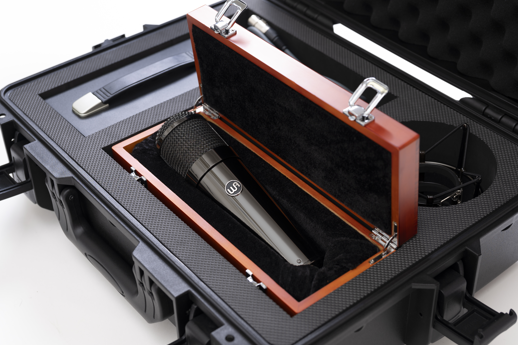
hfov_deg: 47.4
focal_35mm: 41
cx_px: 260
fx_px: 590
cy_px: 177
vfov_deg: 32.6
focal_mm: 38
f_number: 16
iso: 400
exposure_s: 1/125
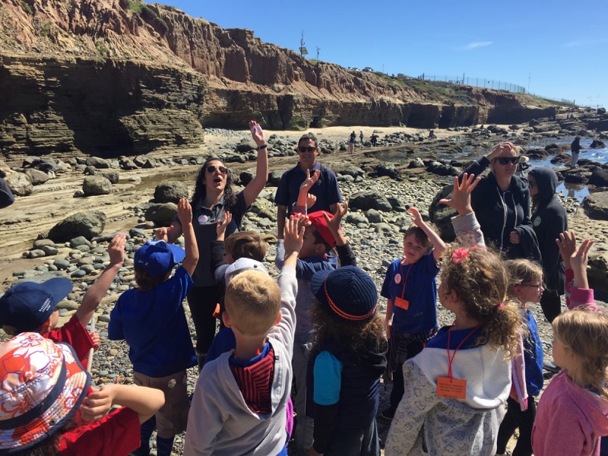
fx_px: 509
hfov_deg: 61.7
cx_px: 304
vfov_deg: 48.2
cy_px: 228
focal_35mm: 29
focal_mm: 4.15
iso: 32
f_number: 2.2
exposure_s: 1/1721
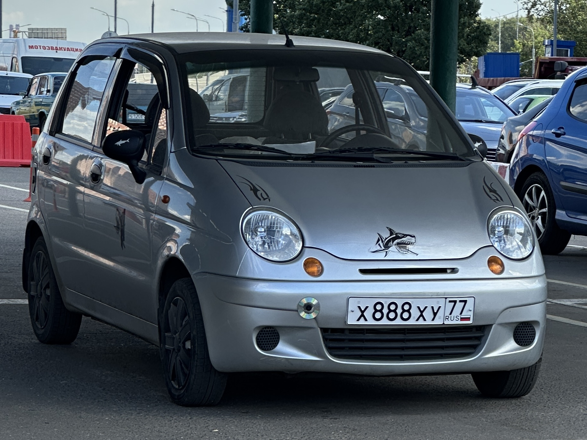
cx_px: 294
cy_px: 220
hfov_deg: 25.3
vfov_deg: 19.1
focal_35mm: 77
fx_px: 1306
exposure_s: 1/258
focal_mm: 9
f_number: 2.8
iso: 32
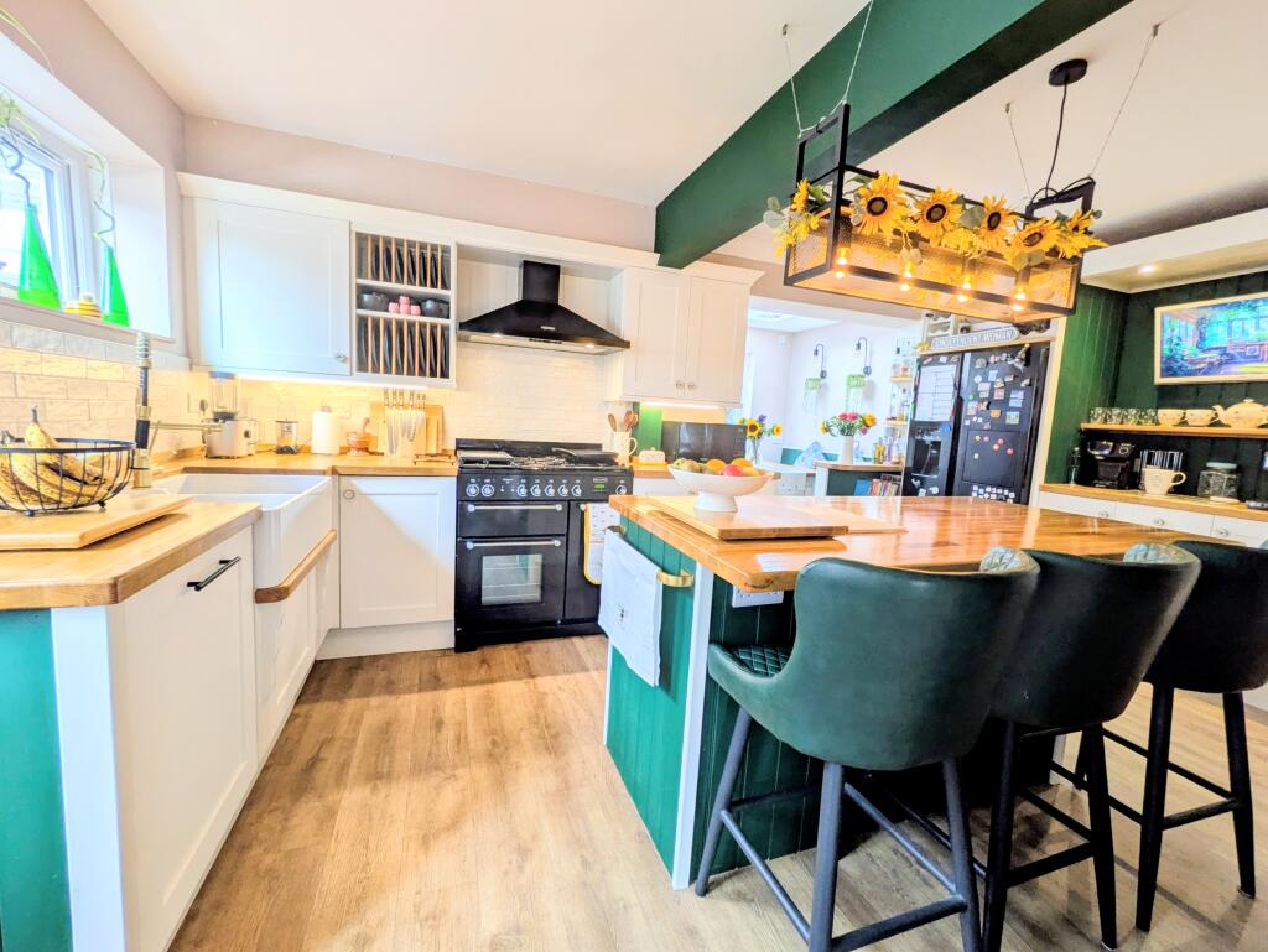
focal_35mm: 14
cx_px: 634
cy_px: 476
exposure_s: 1/100
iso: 66
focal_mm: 1.83
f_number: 2.2
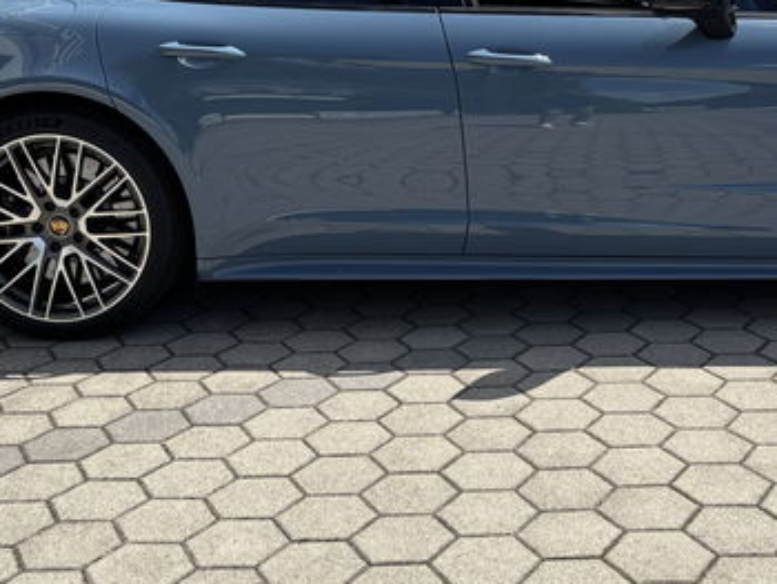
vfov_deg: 25.2
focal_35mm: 57
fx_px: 1280
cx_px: 515
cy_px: 113
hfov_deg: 33.5
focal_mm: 5.96
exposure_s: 1/2857
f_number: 1.6
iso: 50
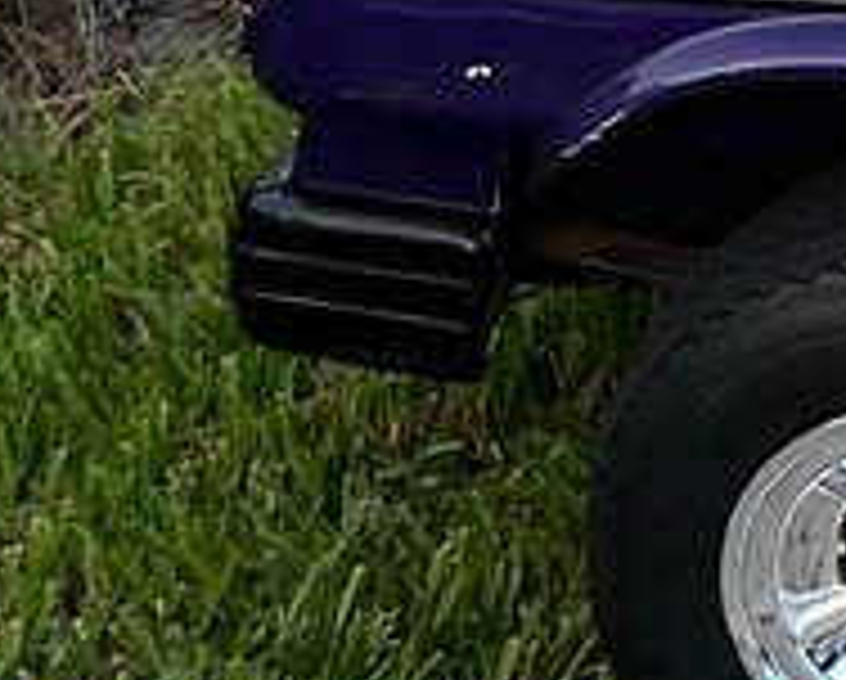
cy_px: -876
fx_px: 5116
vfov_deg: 7.2
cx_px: 2509
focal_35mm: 204
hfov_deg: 8.1
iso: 50
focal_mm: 5.7
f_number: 1.5
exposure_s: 1/486
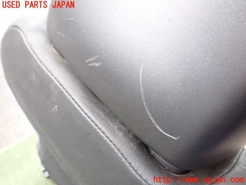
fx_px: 213
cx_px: 123
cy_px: 92
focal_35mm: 30
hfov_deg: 60.0
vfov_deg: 46.8
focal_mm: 5.4
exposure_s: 1/125
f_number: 2.3
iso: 800
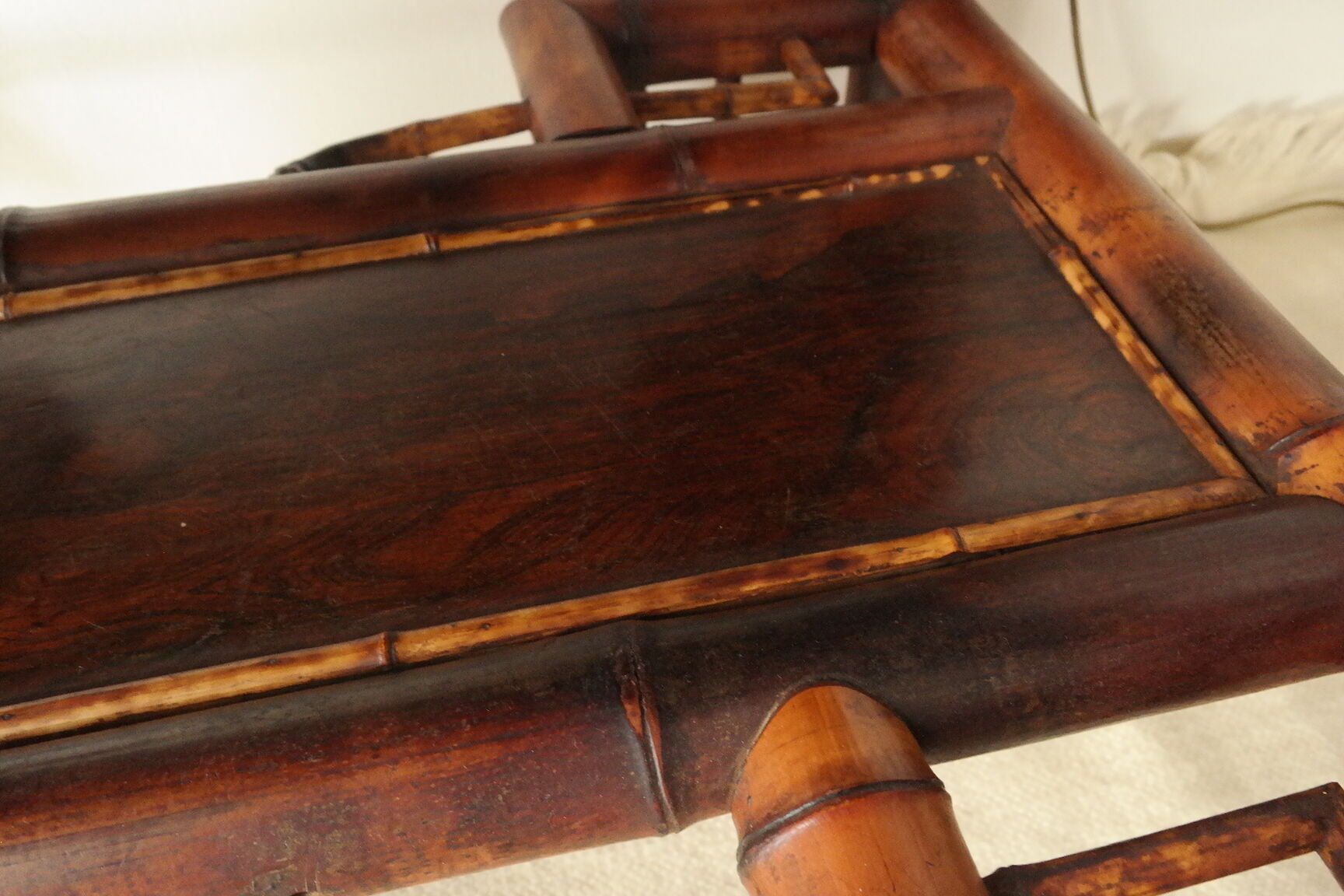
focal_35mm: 30
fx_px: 1120
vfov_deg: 43.6
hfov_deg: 61.9
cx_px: 672
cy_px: 448
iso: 3200
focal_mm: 20
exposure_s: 1/50
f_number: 5.6
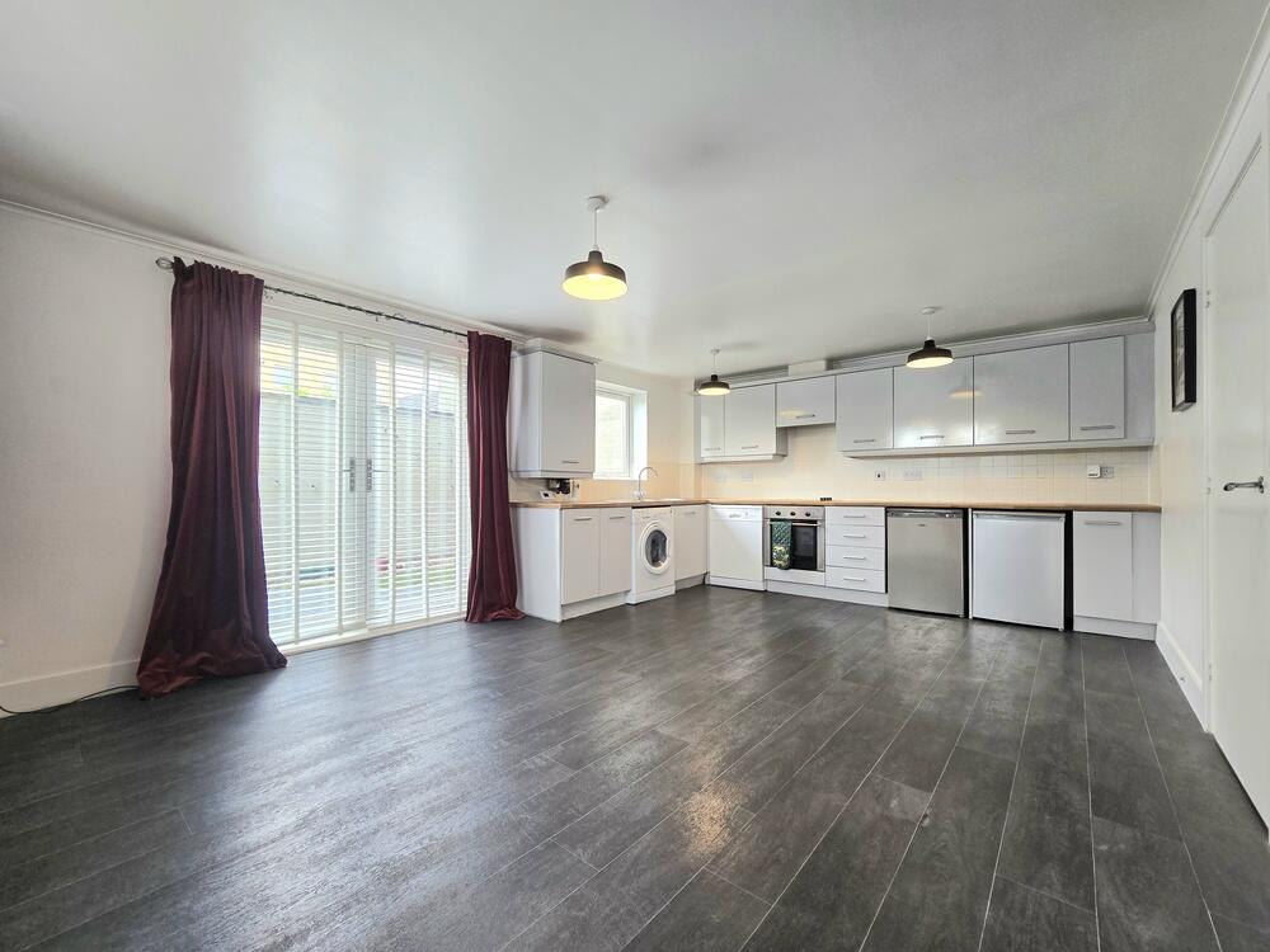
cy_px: 476
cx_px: 635
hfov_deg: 106.2
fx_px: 477
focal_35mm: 13
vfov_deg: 89.9
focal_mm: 2.2
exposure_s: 1/50.3
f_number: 2.2
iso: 64
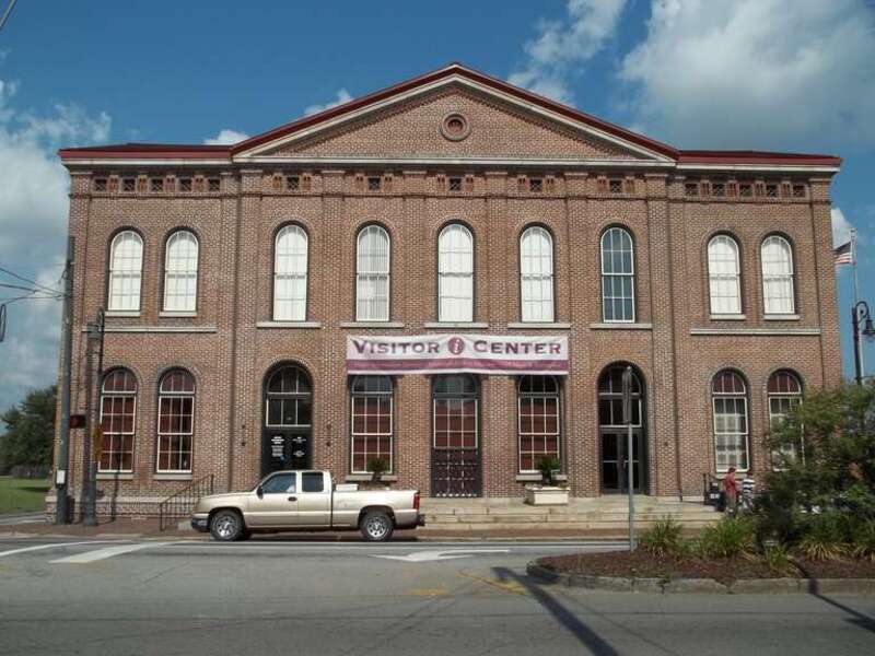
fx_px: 834
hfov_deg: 55.4
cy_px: 328
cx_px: 438
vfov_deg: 42.9
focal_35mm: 33
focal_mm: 5.9
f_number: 8
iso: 64
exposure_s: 1/320
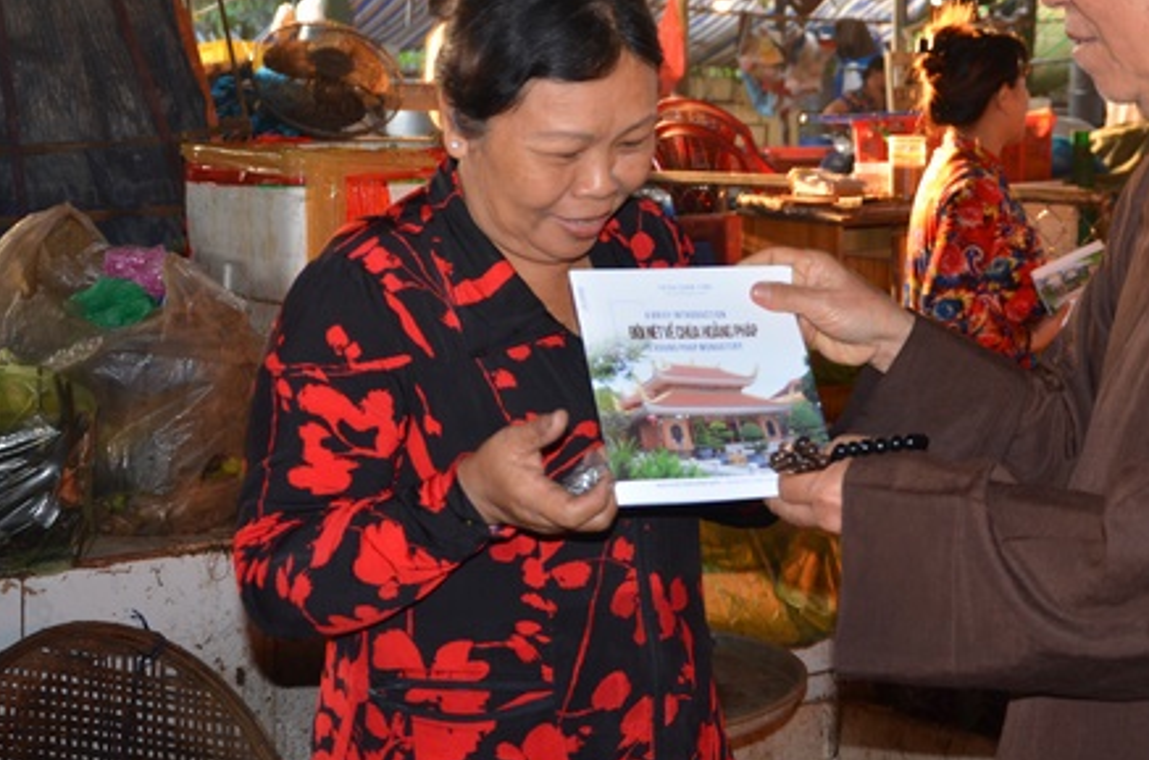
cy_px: 220
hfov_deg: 30.1
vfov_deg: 20.1
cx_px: 670
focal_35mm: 67
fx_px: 2133
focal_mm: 30
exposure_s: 1/60
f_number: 4.2
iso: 500
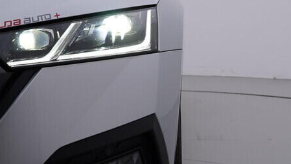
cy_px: 105
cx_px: 209
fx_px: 664
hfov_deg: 24.5
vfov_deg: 14.1
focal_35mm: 86
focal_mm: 24
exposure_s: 1/125
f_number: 5
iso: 125
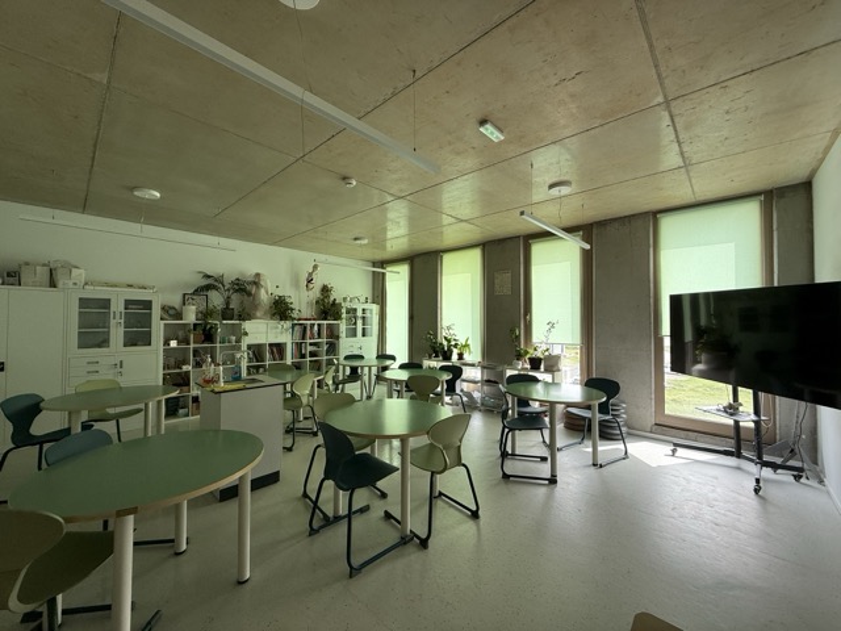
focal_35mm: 14
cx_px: 420
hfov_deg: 102.1
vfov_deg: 85.7
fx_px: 340
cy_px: 316
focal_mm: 2.22
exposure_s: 1/100
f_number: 2.2
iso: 64
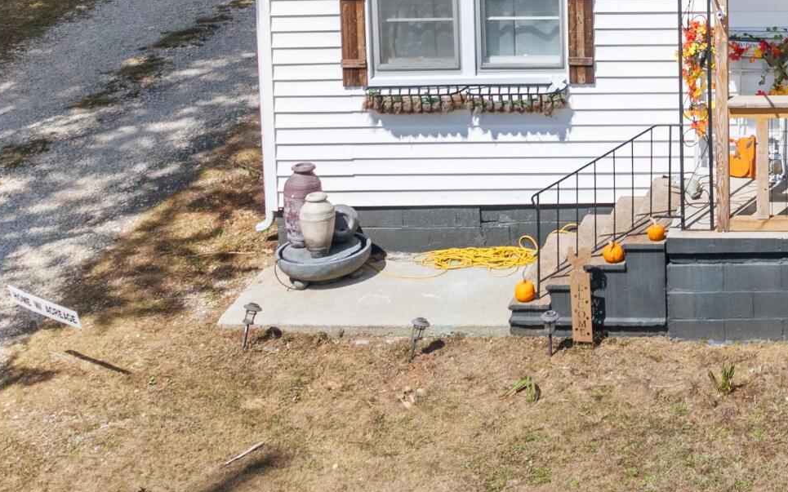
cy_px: -248
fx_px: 1696
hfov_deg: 23.3
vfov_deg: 15.3
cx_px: 1006
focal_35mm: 79
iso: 170
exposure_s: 1/100
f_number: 2.8
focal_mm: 12.29
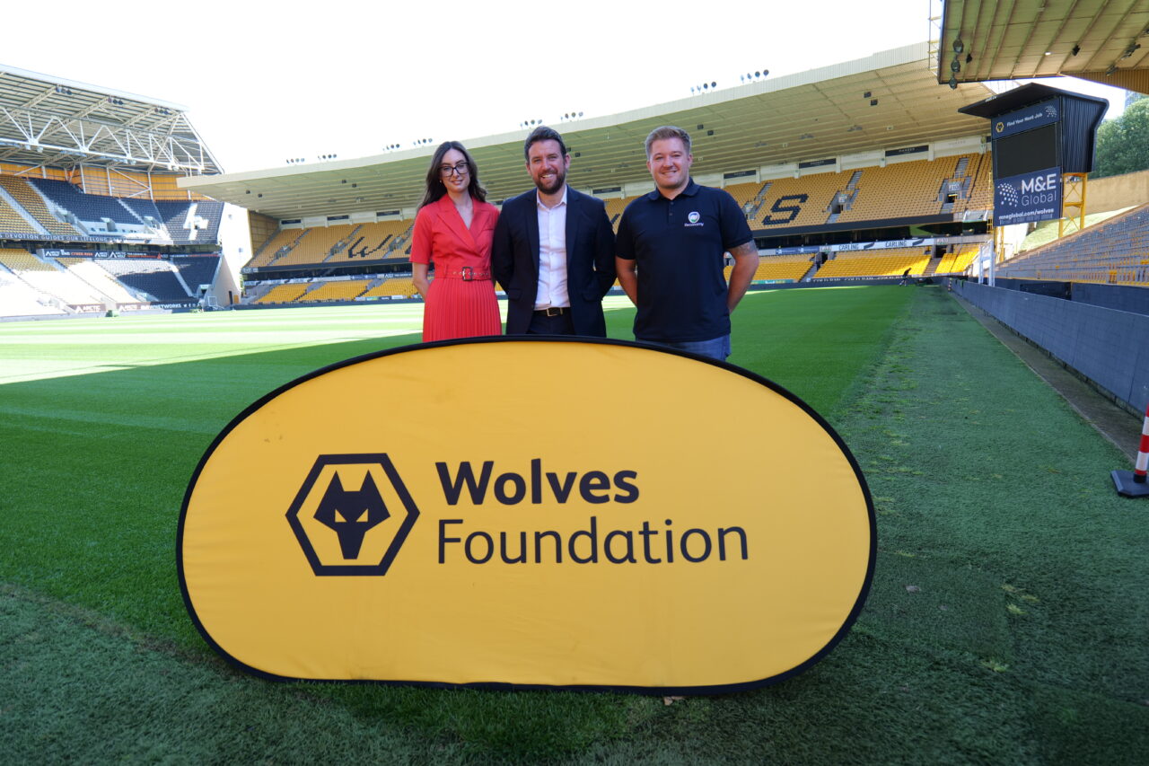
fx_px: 638
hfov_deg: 84.0
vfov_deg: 61.9
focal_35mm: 20
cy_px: 383
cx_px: 574
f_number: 3.5
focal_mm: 20
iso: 100
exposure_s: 1/100
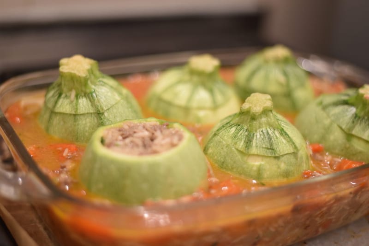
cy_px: 123
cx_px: 184
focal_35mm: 50
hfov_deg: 39.6
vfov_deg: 27.0
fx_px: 513
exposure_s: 1/60
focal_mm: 50
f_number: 1.8
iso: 900
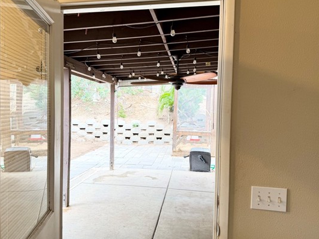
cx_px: 143
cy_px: 120
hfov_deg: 61.5
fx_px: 267
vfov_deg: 48.2
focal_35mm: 29
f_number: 1.78
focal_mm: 6.76
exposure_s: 1/120
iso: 100
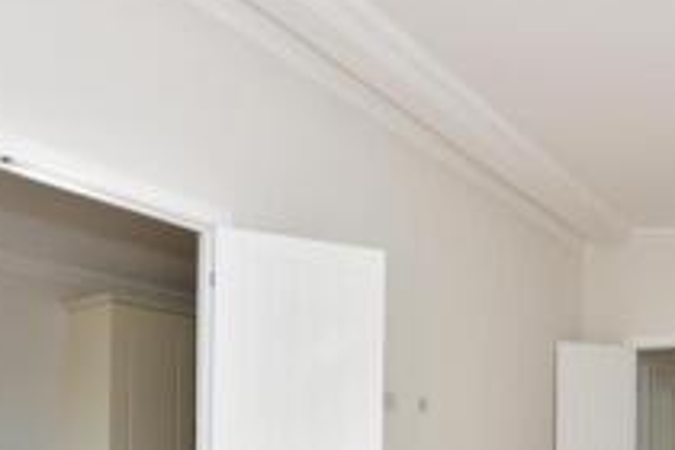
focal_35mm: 34
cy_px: 439
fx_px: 637
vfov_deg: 35.6
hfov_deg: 55.0
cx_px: 434
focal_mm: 10
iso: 400
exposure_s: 1/100
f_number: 7.1
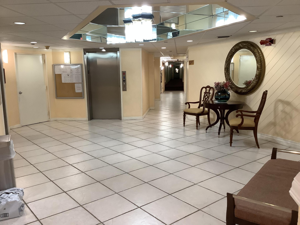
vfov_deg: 45.4
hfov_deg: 58.4
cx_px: 150
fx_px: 269
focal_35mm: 31
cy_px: 112
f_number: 2.4
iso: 200
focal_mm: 3.3
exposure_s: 1/60
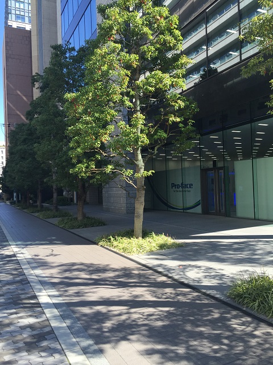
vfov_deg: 61.7
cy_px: 182
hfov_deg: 48.2
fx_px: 305
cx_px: 136
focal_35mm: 29
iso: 32
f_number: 2.2
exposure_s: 1/507
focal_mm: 4.15
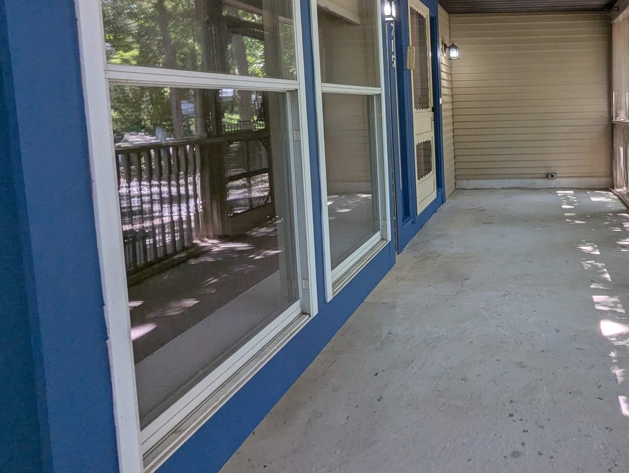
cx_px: 517
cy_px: 140
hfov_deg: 59.3
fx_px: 491
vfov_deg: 50.1
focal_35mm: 27
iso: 67
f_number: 2.2
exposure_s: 1/86
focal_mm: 2.35
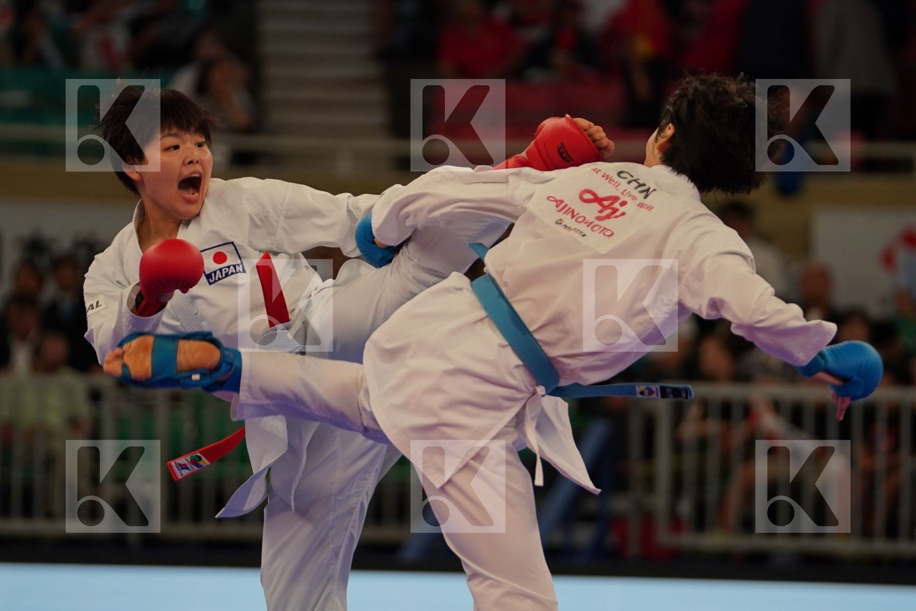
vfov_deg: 5.6
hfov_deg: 8.4
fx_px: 6259
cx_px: 458
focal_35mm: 246
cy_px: 306
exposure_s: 1/1000
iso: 1000
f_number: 2.8
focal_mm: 164
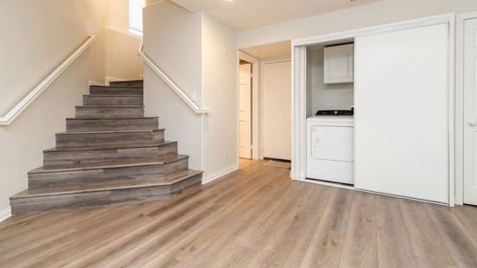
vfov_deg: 63.4
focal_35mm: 17
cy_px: 111
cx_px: 249
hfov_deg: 95.9
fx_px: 215
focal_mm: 14
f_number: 4
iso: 720
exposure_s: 1/60
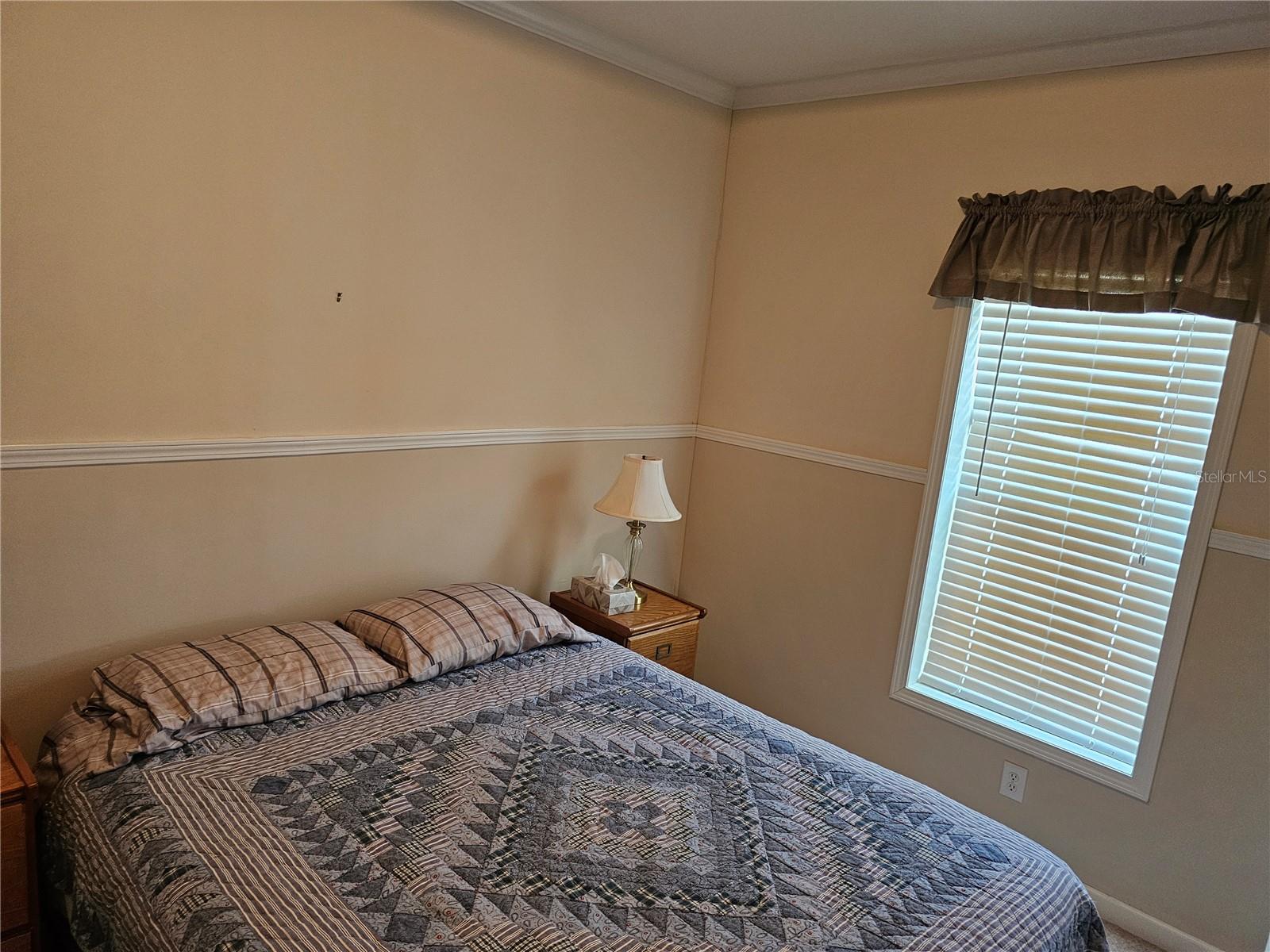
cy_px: 476
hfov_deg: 73.9
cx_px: 635
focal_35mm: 23
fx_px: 844
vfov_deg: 58.9
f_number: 1.7
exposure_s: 1/120
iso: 400
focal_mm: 6.3
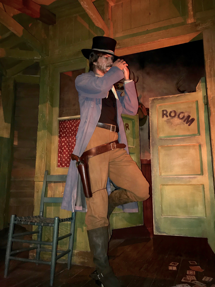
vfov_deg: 63.4
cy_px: 144
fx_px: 232
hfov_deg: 49.7
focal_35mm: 28
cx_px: 108
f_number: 1.8
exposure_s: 1/16
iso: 100
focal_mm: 3.99
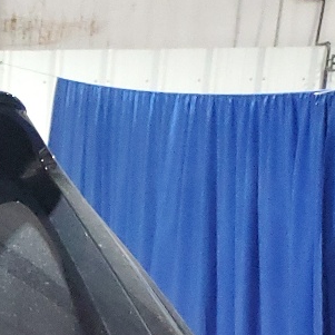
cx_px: -388
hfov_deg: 12.2
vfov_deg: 12.9
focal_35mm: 122
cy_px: 610
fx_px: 1336
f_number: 1.5
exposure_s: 1/60.2
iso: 400
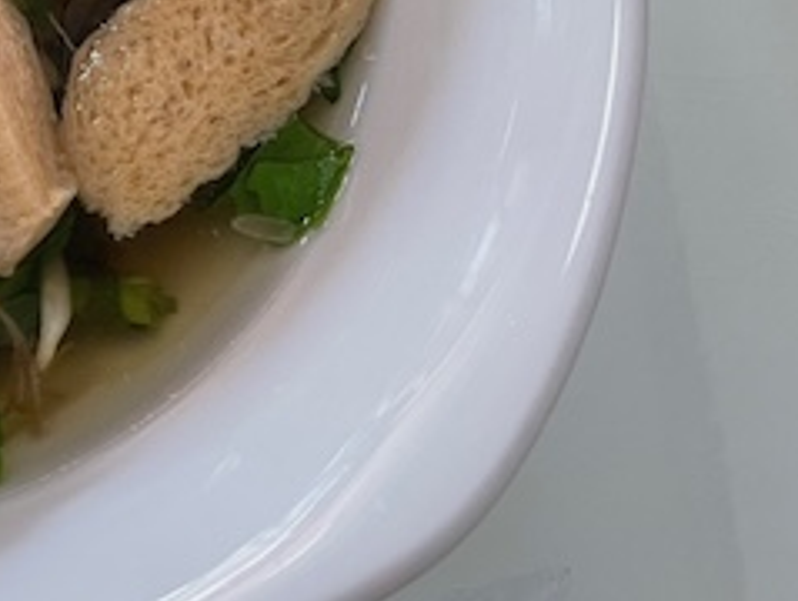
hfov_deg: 23.5
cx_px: -244
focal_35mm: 73
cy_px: -73
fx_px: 1685
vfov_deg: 19.3
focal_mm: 4.2
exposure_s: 1/50
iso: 100
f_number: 1.6
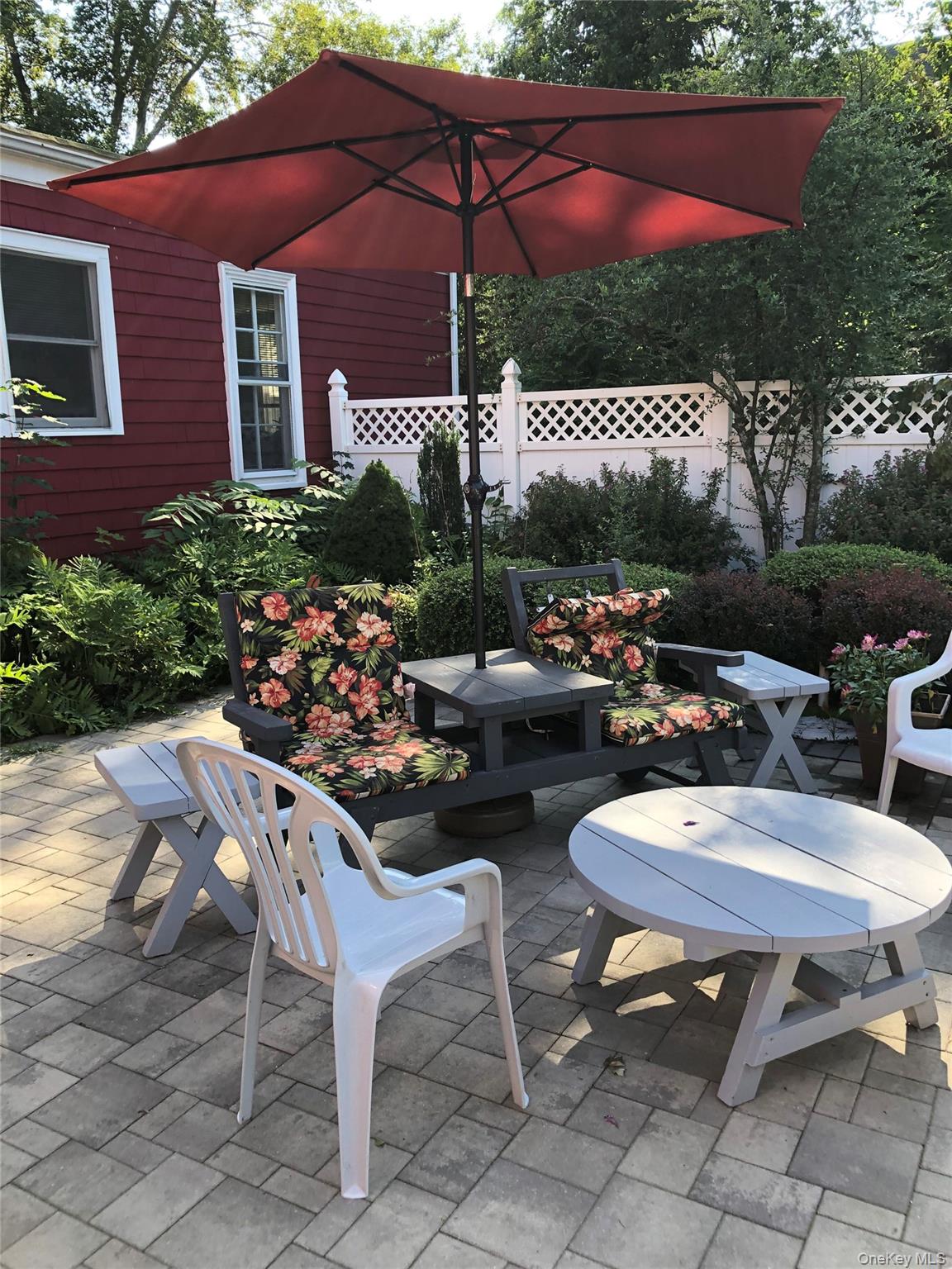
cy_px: 634
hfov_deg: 49.7
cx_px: 476
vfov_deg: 63.4
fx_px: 1027
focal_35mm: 28
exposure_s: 1/238
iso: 20
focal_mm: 3.99
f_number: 1.8
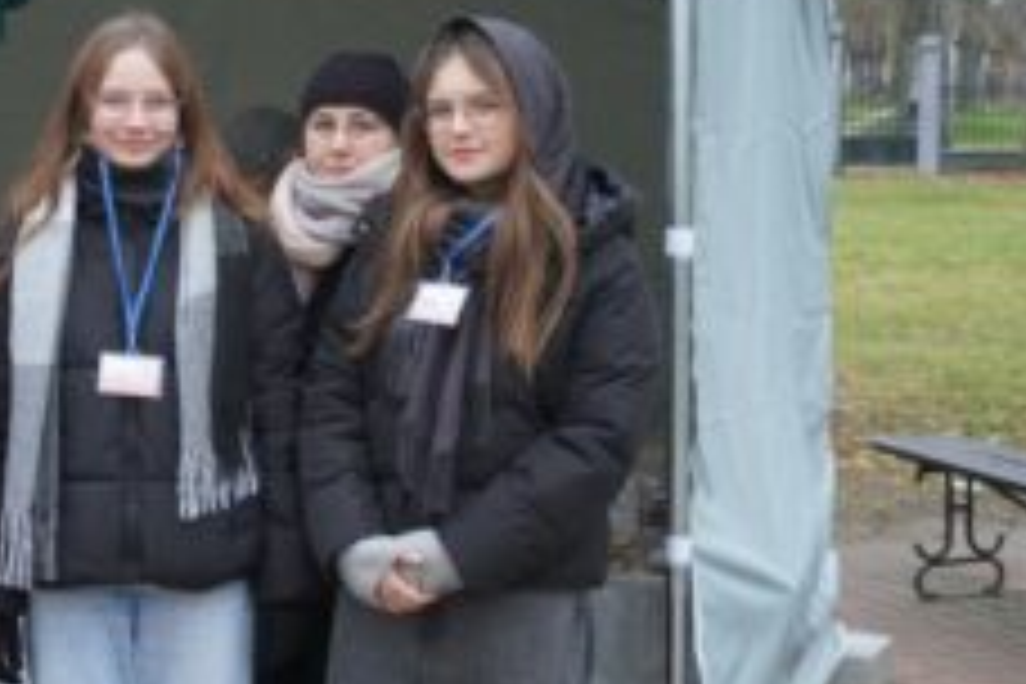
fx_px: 2337
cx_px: 189
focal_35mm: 82
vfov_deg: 16.6
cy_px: 302
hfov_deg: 24.3
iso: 2000
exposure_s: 1/160
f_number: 4.5
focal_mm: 32
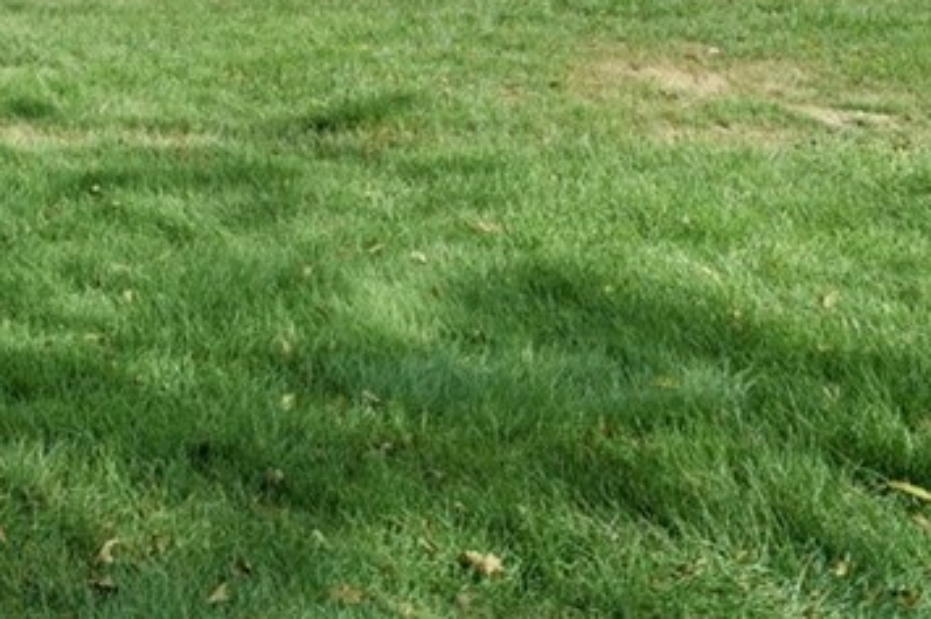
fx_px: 1266
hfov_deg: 38.3
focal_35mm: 49
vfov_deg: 23.7
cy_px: -218
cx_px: 136
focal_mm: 16
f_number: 8
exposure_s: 1/750
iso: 400
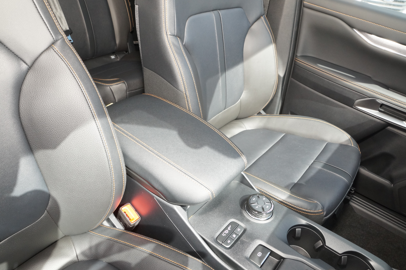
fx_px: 282
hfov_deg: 71.5
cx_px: 208
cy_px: 136
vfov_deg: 51.3
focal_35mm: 25
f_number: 9
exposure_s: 1/125
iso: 800
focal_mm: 16
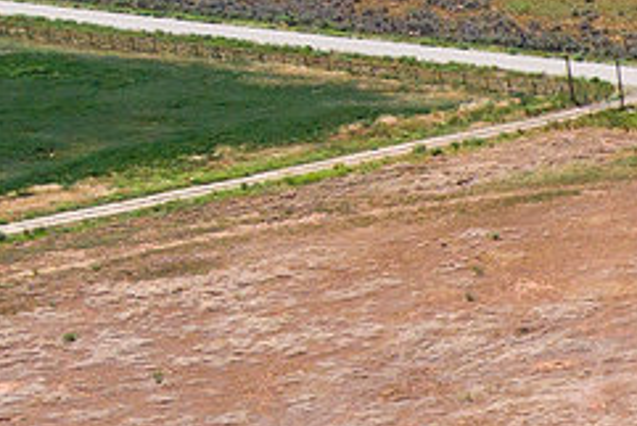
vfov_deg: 7.7
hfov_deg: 9.1
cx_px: 2002
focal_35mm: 174
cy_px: 673
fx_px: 3081
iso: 168
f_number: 2.8
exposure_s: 1/3800
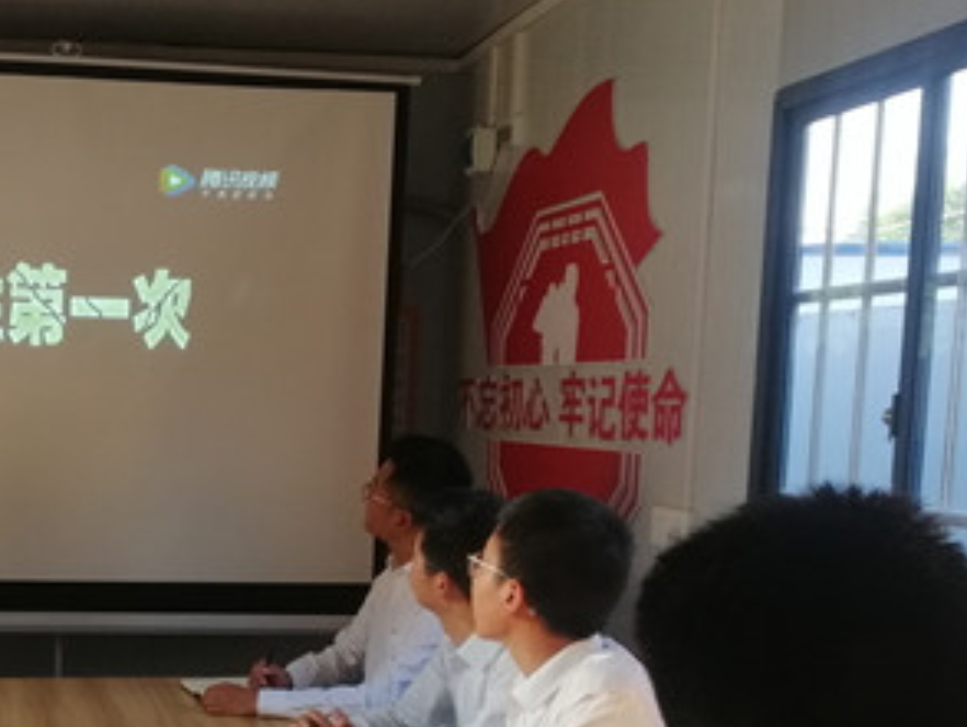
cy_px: 589
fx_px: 1482
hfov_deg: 34.3
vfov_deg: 27.0
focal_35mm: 53
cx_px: 115
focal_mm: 3.81
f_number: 2.2
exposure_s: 1/60
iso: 100
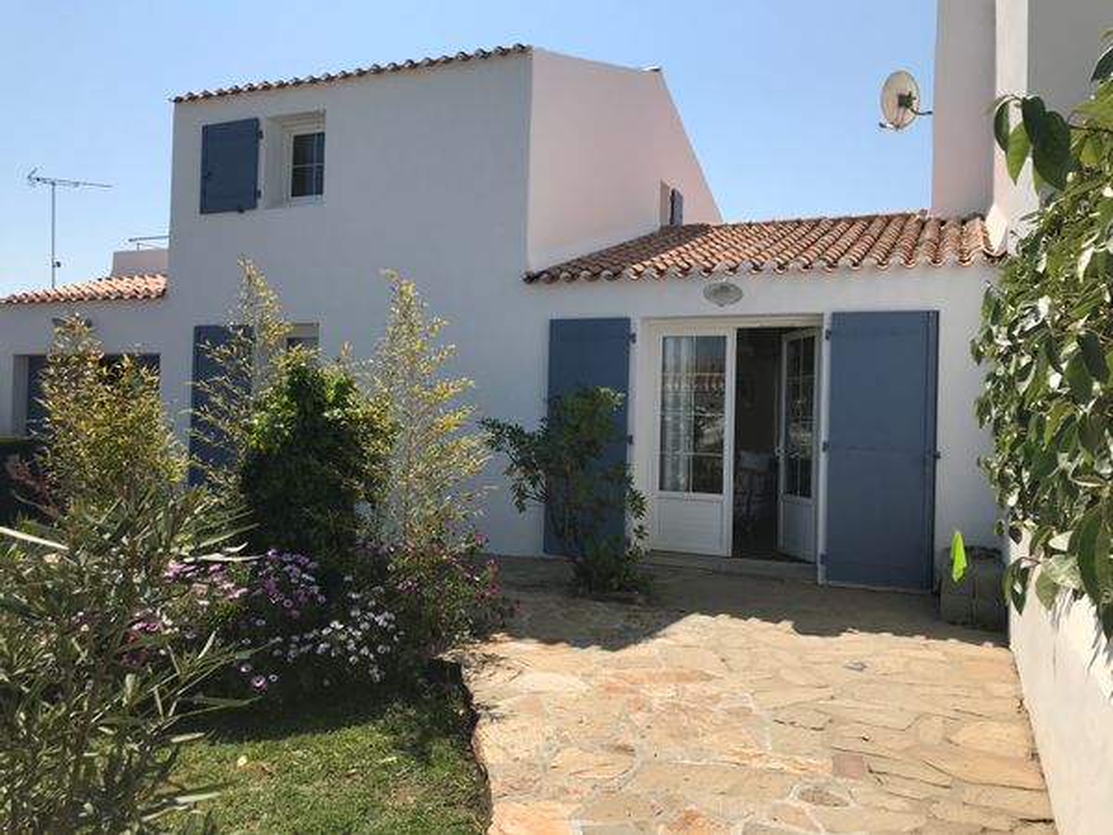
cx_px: 556
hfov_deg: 63.4
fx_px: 900
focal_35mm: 28
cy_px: 418
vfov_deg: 49.7
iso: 20
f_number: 1.8
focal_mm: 3.99
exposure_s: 1/2994
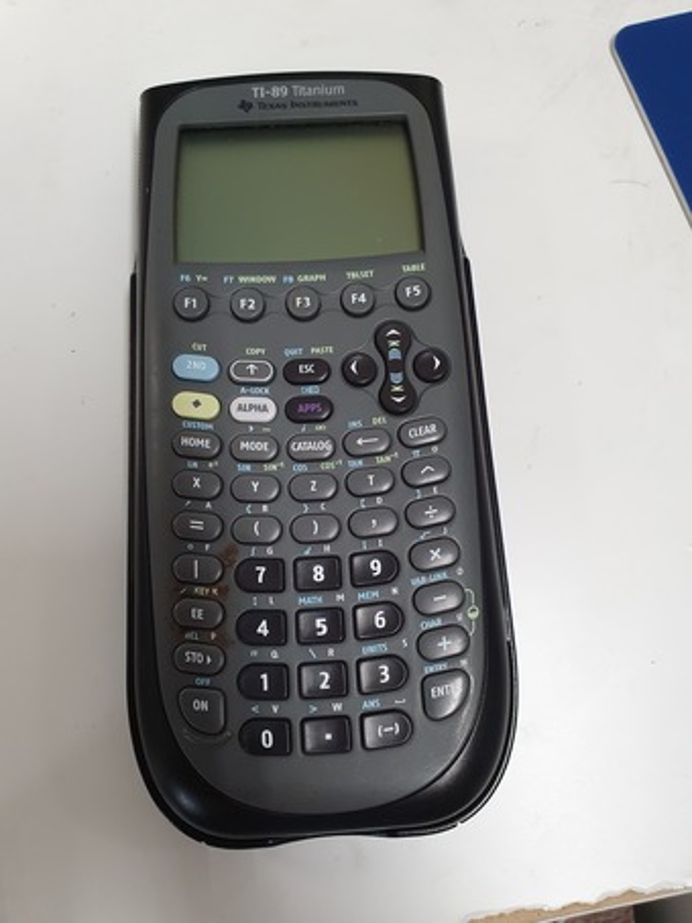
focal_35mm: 26
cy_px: 462
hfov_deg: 53.1
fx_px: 693
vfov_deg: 67.3
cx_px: 346
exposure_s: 1/120
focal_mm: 4.32
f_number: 2.4
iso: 250
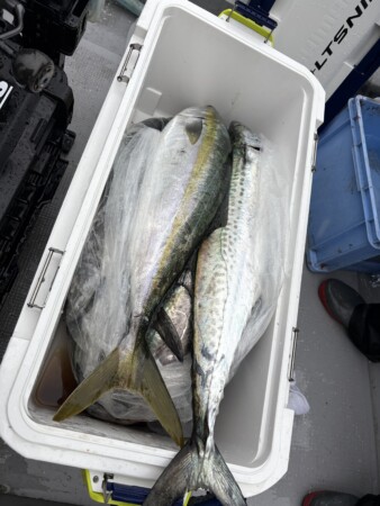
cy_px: 253
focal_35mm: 26
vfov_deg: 67.3
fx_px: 380
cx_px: 190
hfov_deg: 53.1
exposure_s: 1/724
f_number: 1.6
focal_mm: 5.96
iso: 50
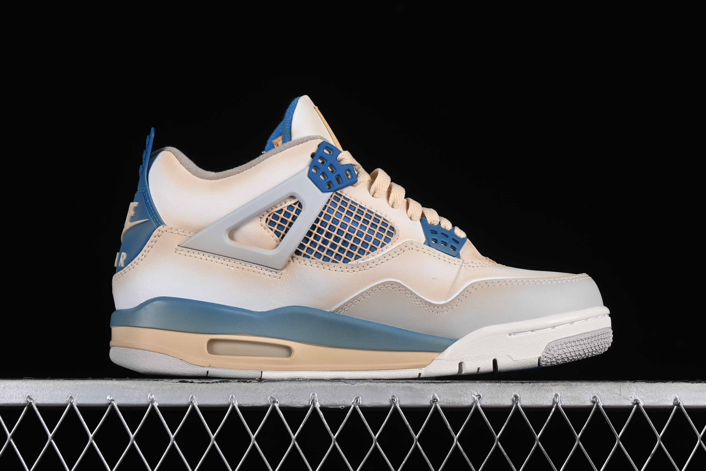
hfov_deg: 27.0
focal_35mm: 75
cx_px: 353
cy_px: 236
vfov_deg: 18.2
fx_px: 1471
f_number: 8
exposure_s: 1/80
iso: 160
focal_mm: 50
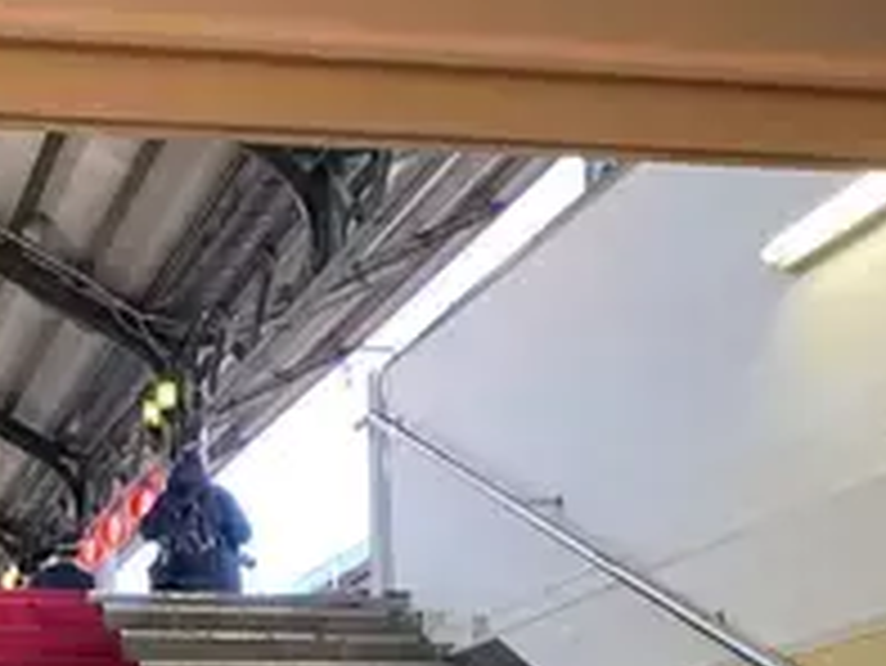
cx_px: 40
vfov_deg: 17.8
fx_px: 2023
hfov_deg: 23.8
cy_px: 792
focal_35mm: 79
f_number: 1.8
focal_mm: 4.25
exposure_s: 1/50
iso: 125
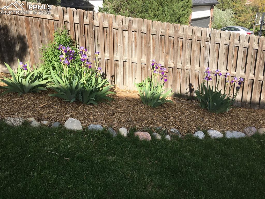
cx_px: 132
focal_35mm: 29
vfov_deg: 48.2
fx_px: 222
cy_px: 100
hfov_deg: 61.7
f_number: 2.2
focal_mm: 4.15
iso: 25
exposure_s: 1/793
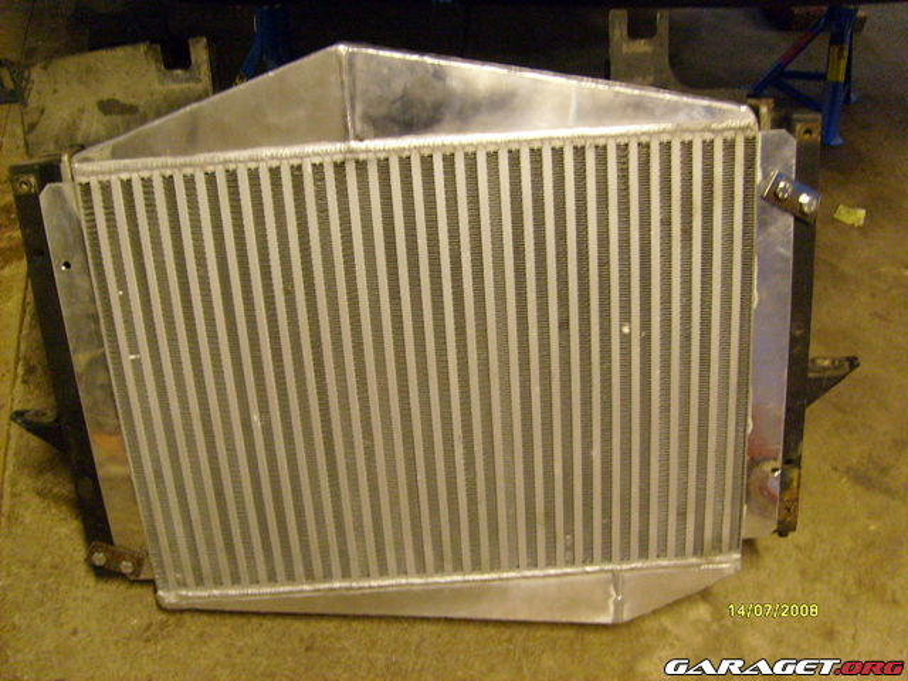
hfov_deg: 52.6
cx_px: 454
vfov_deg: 40.7
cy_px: 340
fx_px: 918
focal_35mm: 35
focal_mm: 5.8
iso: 200
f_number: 2.8
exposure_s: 1/10
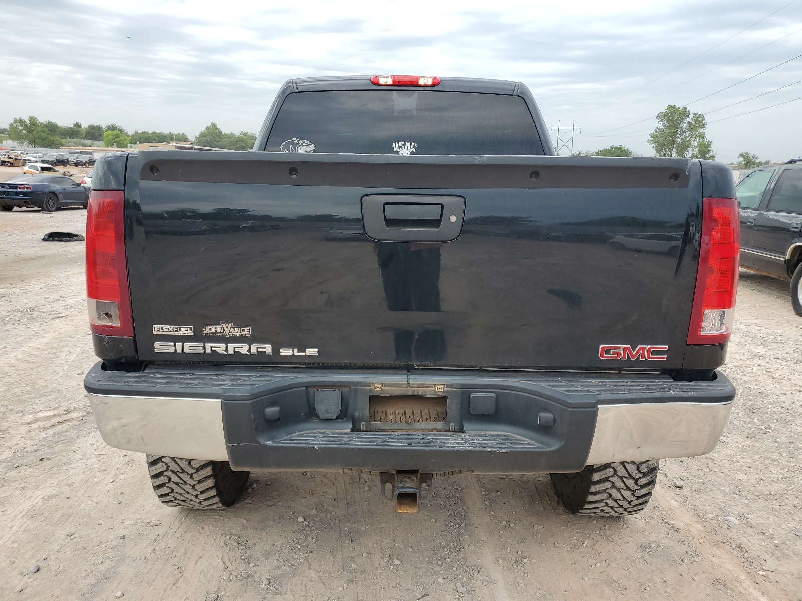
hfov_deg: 67.3
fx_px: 602
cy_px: 300
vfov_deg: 53.1
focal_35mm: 26
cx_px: 401
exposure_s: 1/1429
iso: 50
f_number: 1.5
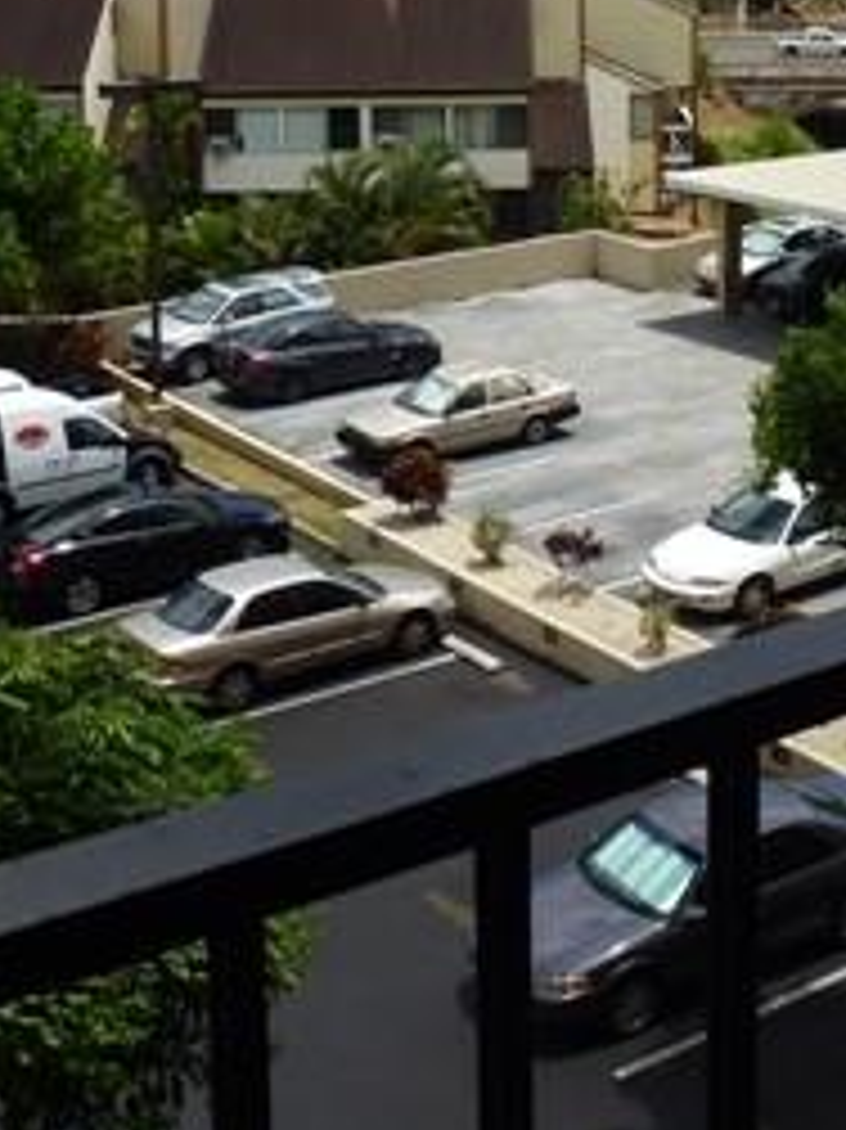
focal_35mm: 62
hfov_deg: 23.6
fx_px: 2022
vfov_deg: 29.5
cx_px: 508
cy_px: 50
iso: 100
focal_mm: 4.3
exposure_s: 1/500
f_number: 4
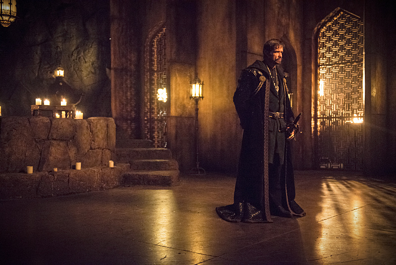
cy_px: 132
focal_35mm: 42
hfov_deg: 46.4
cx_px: 198
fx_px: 462
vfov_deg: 31.9
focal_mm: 42
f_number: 2.8
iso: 8063
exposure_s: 1/60
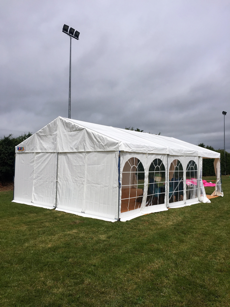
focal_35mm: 29
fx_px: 257
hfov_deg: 48.2
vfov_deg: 61.7
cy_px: 154
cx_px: 115
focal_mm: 4.15
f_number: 2.2
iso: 32
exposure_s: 1/5650
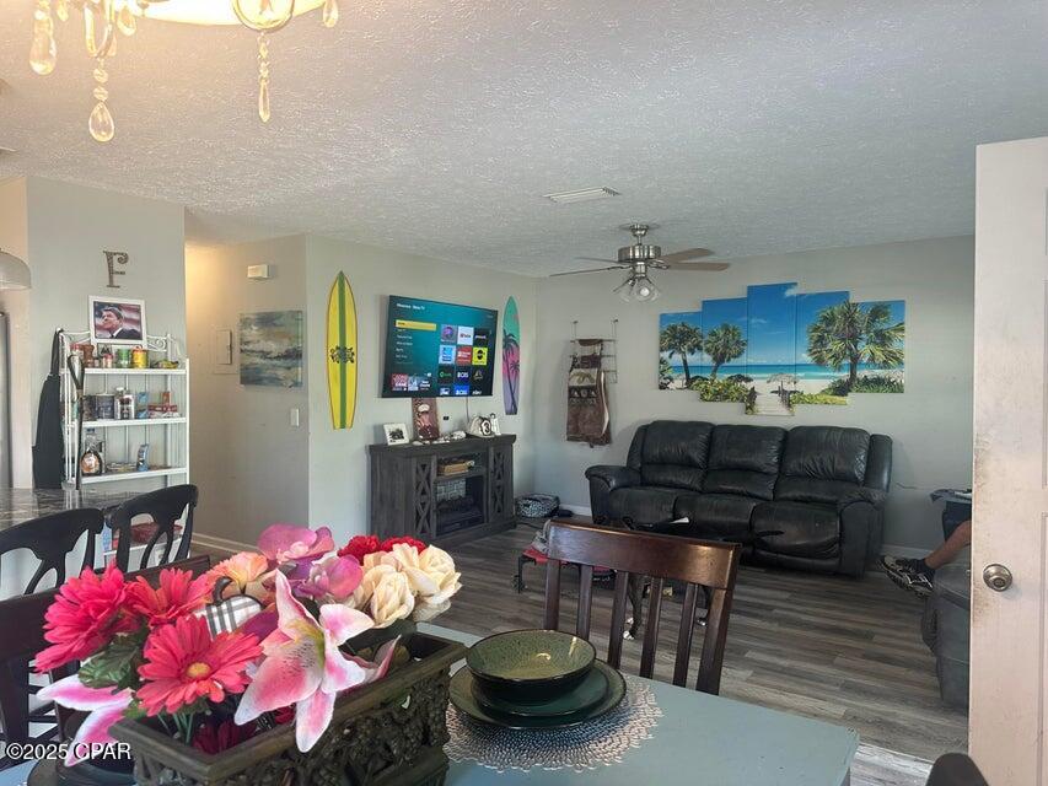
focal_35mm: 24
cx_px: 524
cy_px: 393
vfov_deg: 56.8
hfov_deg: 71.6
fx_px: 727
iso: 160
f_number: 1.78
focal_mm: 6.86
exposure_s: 1/60
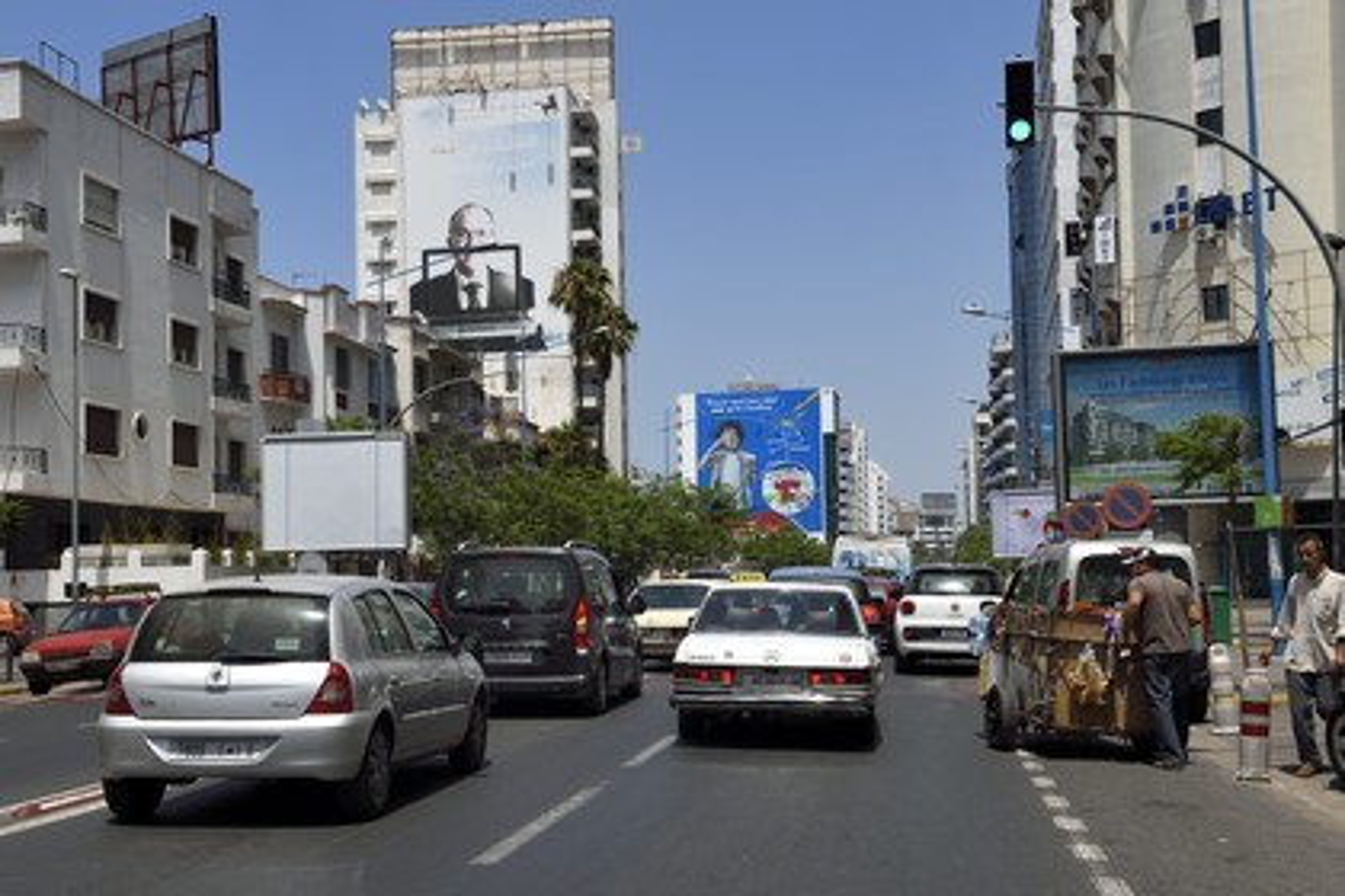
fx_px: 1494
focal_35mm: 40
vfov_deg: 33.4
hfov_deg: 48.5
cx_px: 672
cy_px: 448
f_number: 11
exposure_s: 1/400
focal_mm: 40
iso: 200
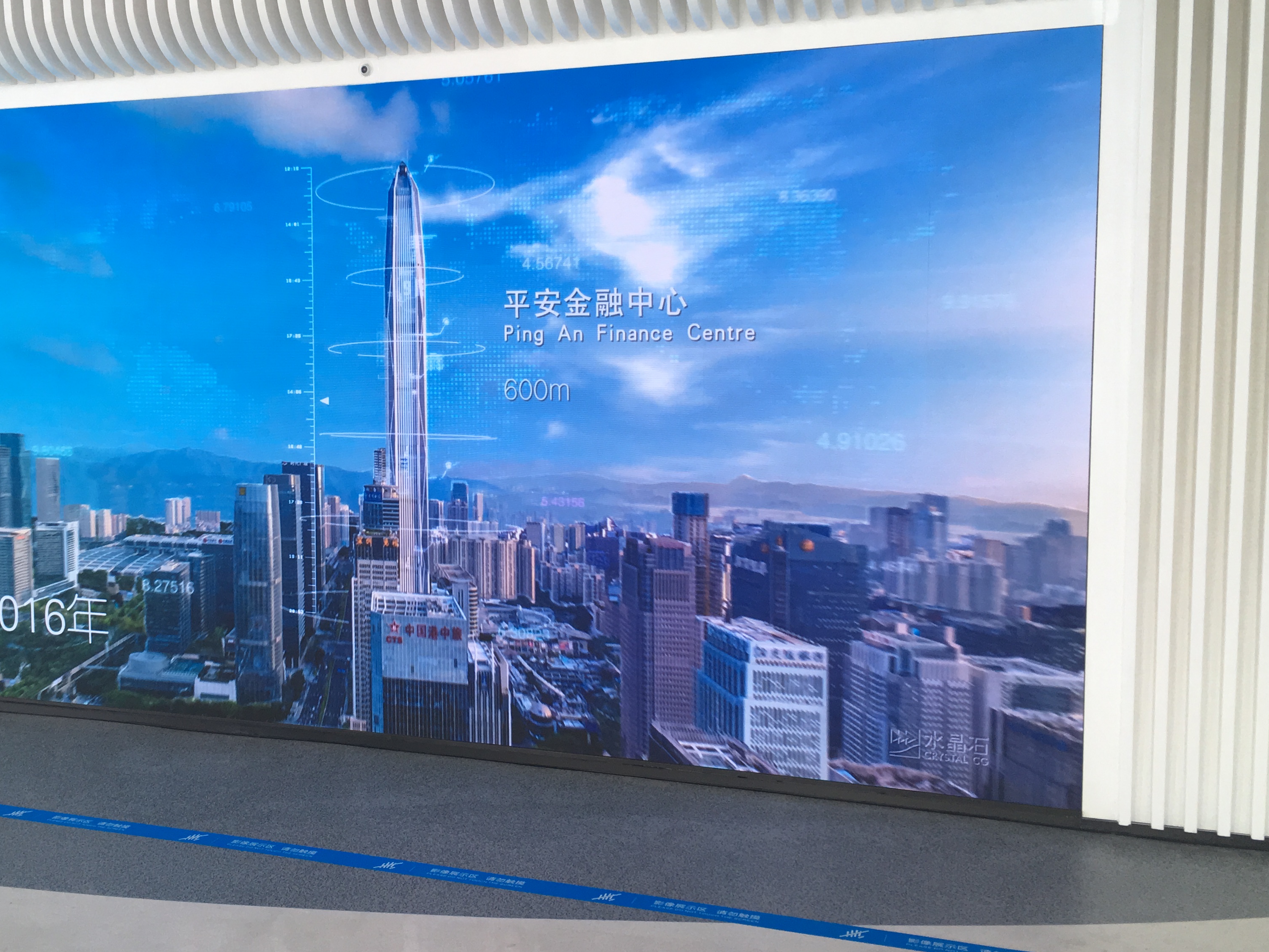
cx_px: 507
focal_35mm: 39
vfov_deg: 36.8
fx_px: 1430
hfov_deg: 47.6
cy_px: 445
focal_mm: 4.15
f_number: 2.2
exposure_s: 1/100
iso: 40
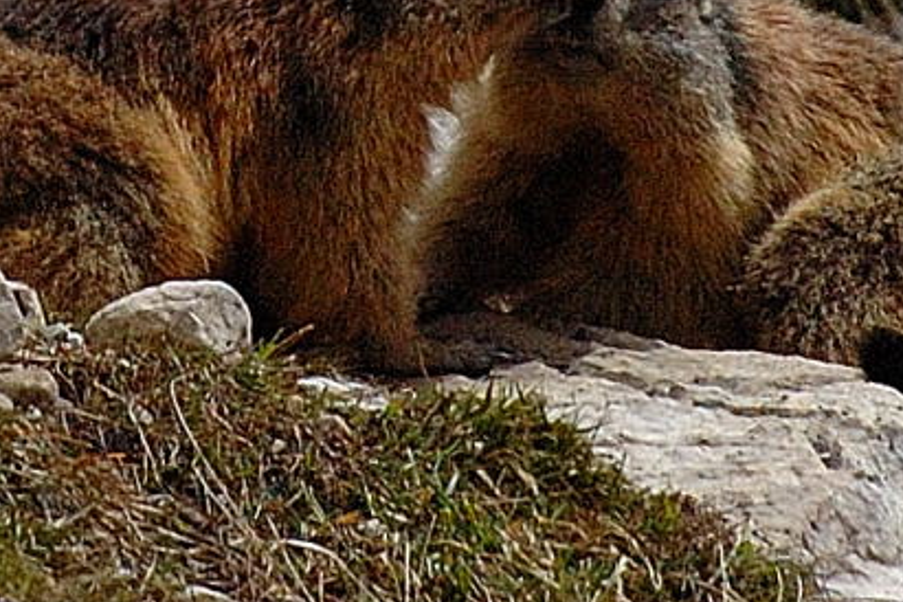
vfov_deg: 1.2
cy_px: 24
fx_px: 28116
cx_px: 171
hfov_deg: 1.8
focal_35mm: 1121
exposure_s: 1/3200
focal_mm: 300
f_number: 7.1
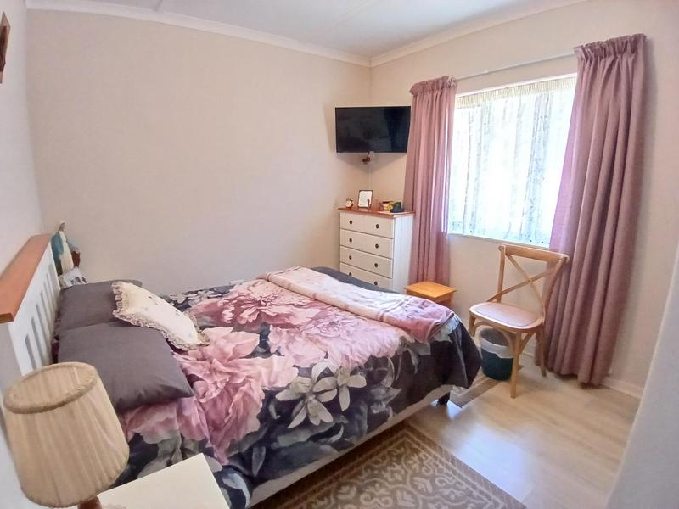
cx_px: 340
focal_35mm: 17
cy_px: 254
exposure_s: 1/25
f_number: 2.2
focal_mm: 1.4
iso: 400
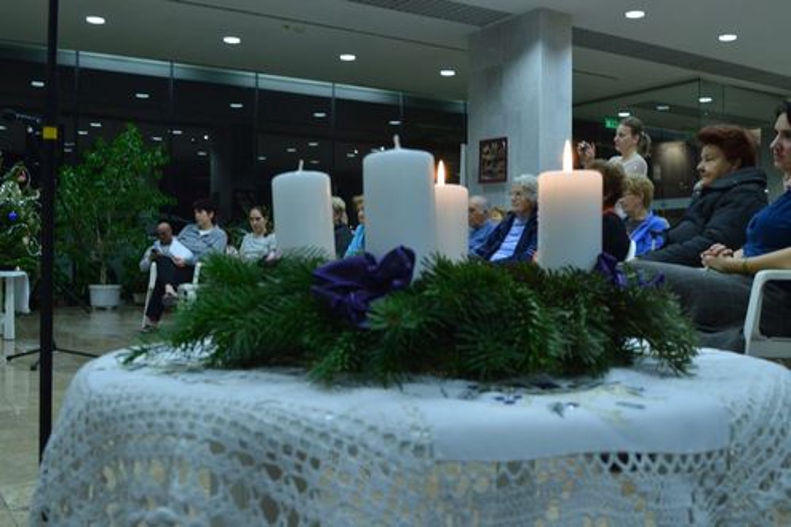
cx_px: 396
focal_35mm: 38
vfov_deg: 35.5
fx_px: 824
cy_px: 264
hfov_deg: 51.3
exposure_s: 1/25
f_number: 9
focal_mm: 25
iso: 800
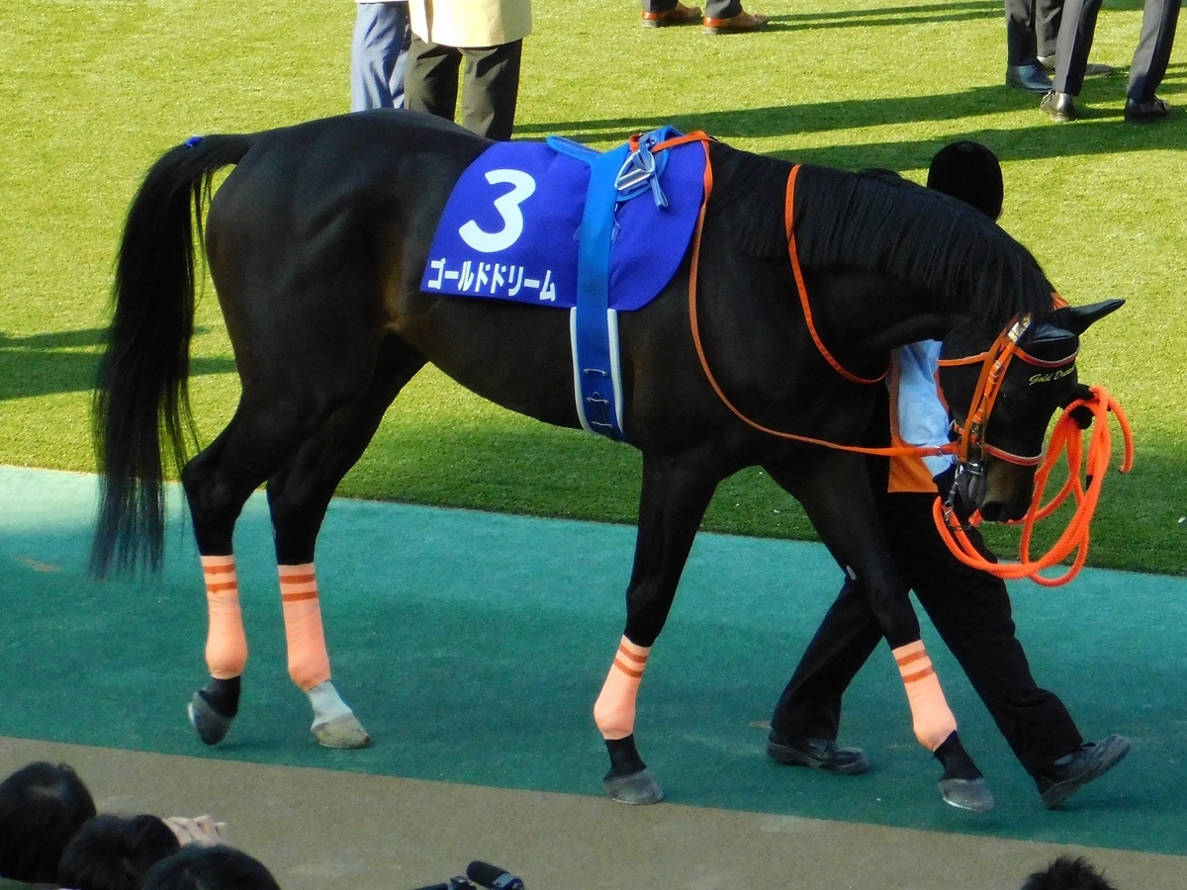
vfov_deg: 6.4
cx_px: 594
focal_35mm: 232
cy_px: 445
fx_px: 7955
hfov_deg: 8.5
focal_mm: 41.3
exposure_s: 1/640
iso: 800
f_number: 5.6
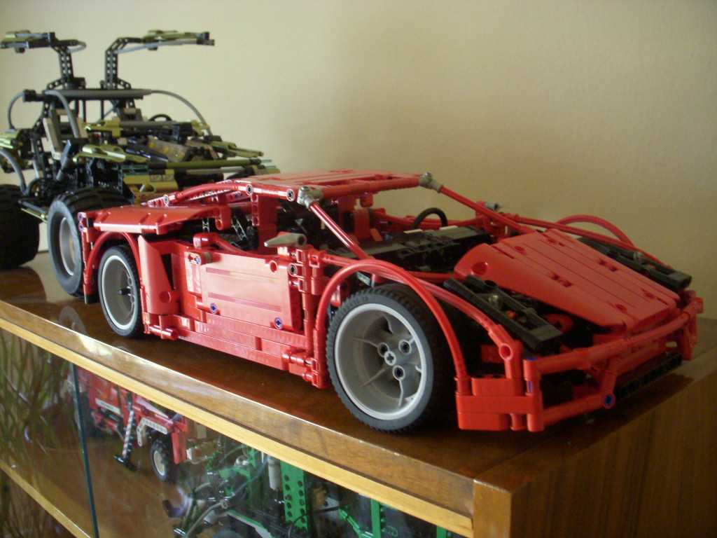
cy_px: 269
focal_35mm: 38
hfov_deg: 49.0
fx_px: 787
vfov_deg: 37.7
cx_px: 358
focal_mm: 6.3
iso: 320
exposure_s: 1/8
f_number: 3.3
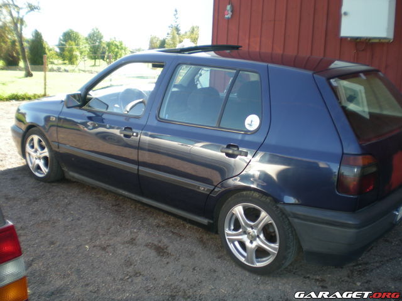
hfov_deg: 49.0
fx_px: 441
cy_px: 150
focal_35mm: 38
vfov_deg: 37.7
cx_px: 201
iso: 50
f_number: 3.1
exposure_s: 1/87.2
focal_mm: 6.3
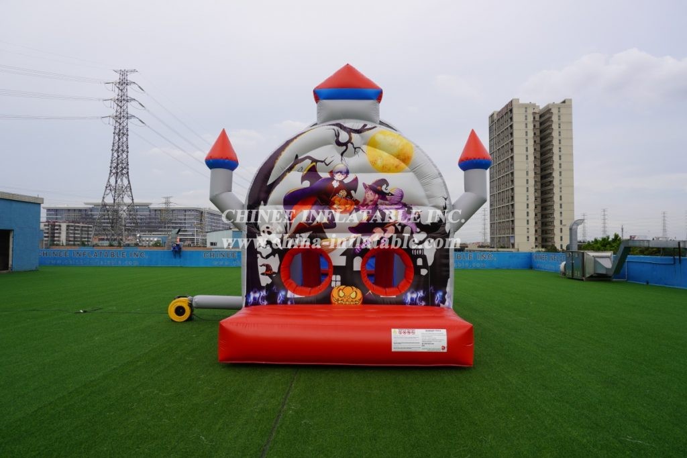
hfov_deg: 73.7
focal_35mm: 24
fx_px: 458
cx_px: 344
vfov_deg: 53.1
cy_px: 229
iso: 100
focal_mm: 16
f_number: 8
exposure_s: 1/125
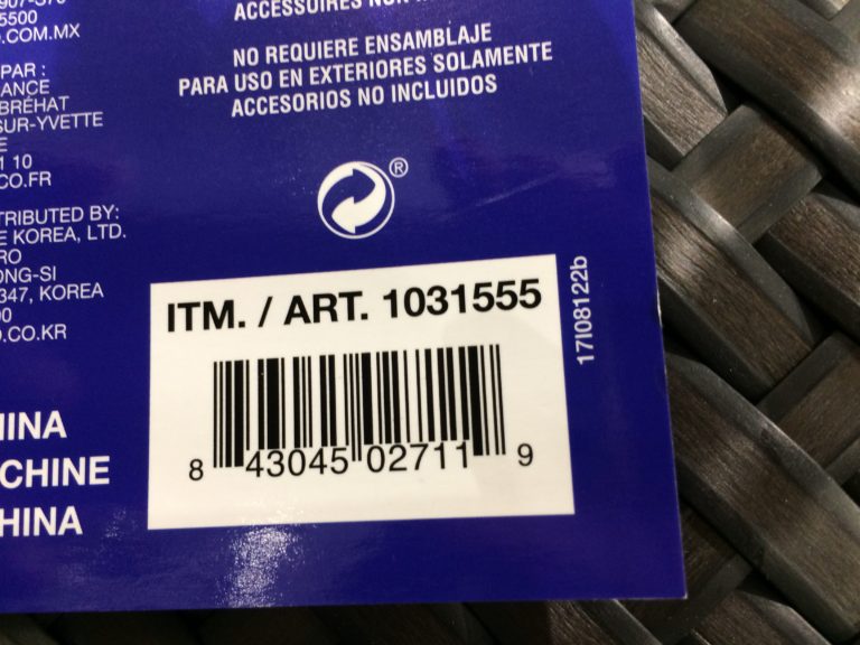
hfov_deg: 61.7
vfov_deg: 48.2
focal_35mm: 29
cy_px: 322
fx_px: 720
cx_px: 430
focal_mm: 4.15
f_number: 2.2
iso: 125
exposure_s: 1/33
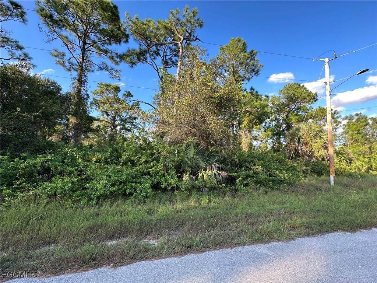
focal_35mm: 14
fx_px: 152
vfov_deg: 85.7
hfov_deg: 102.1
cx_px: 188
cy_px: 142
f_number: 2.2
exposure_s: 1/240
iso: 40
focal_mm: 2.22
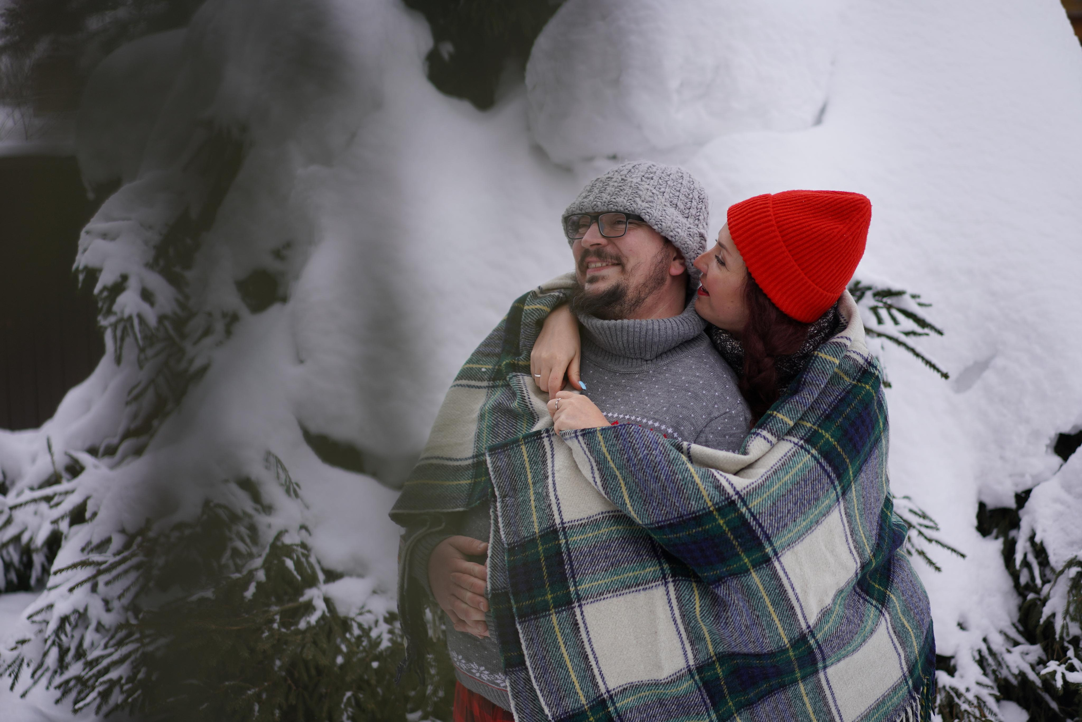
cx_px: 541
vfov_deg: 24.6
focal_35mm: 55
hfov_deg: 36.2
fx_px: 1653
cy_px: 361
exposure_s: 1/640
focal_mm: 55
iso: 100
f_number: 1.8
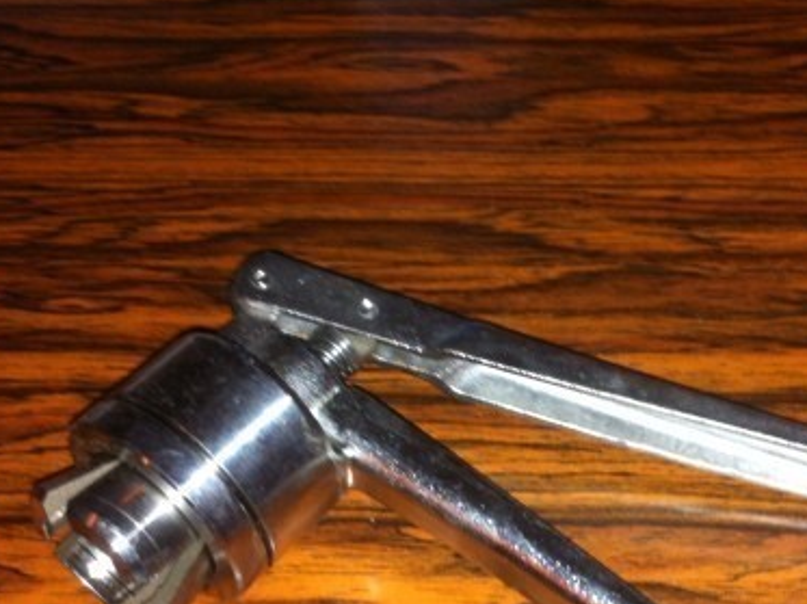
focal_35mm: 60
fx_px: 1397
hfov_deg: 31.9
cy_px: 502
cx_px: 560
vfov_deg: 23.9
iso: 125
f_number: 2.8
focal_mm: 3.85
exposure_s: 1/15
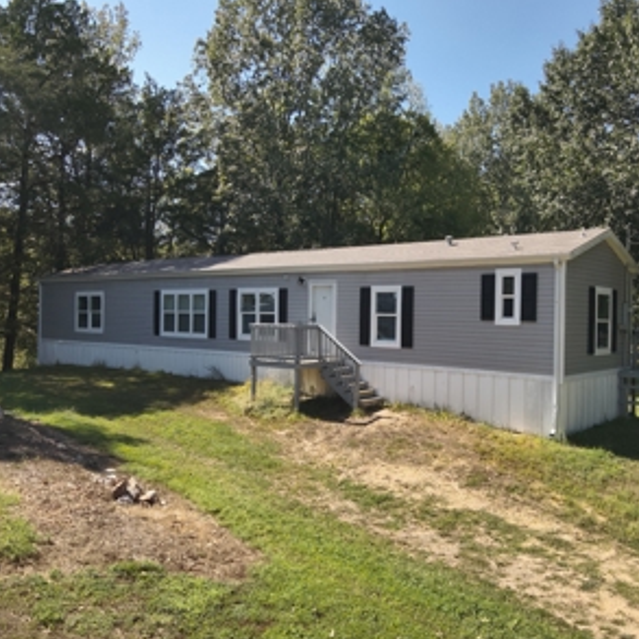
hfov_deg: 55.1
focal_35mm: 29
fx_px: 606
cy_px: 321
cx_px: 395
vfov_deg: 55.6
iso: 110
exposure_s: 1/640
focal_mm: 4.4
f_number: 2.8
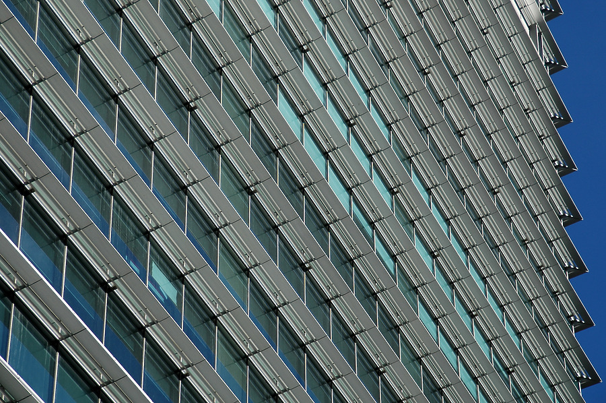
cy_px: 202
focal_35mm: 153
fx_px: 2573
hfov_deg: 13.4
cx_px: 303
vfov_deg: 8.9
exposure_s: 1/640
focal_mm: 102
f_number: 6.3
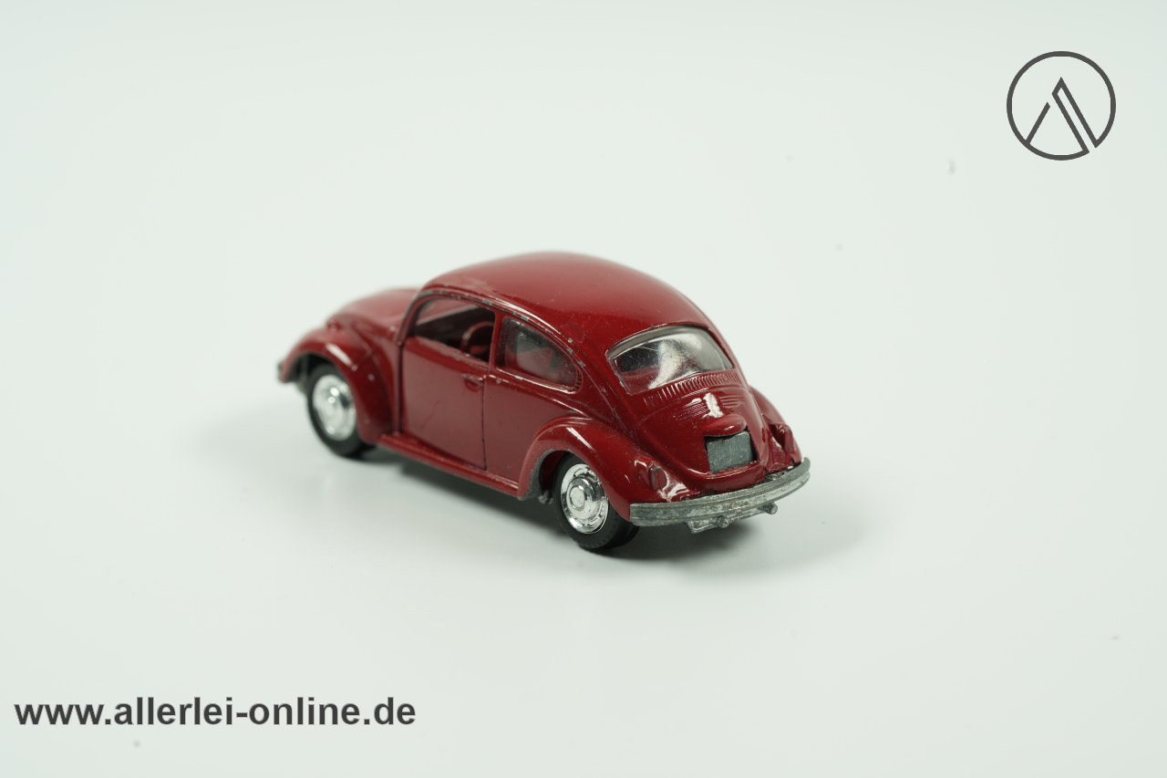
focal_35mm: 90
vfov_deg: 15.2
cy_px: 389
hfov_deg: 22.6
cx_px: 584
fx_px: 2917
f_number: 10
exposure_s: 1/15
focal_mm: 90
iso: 500
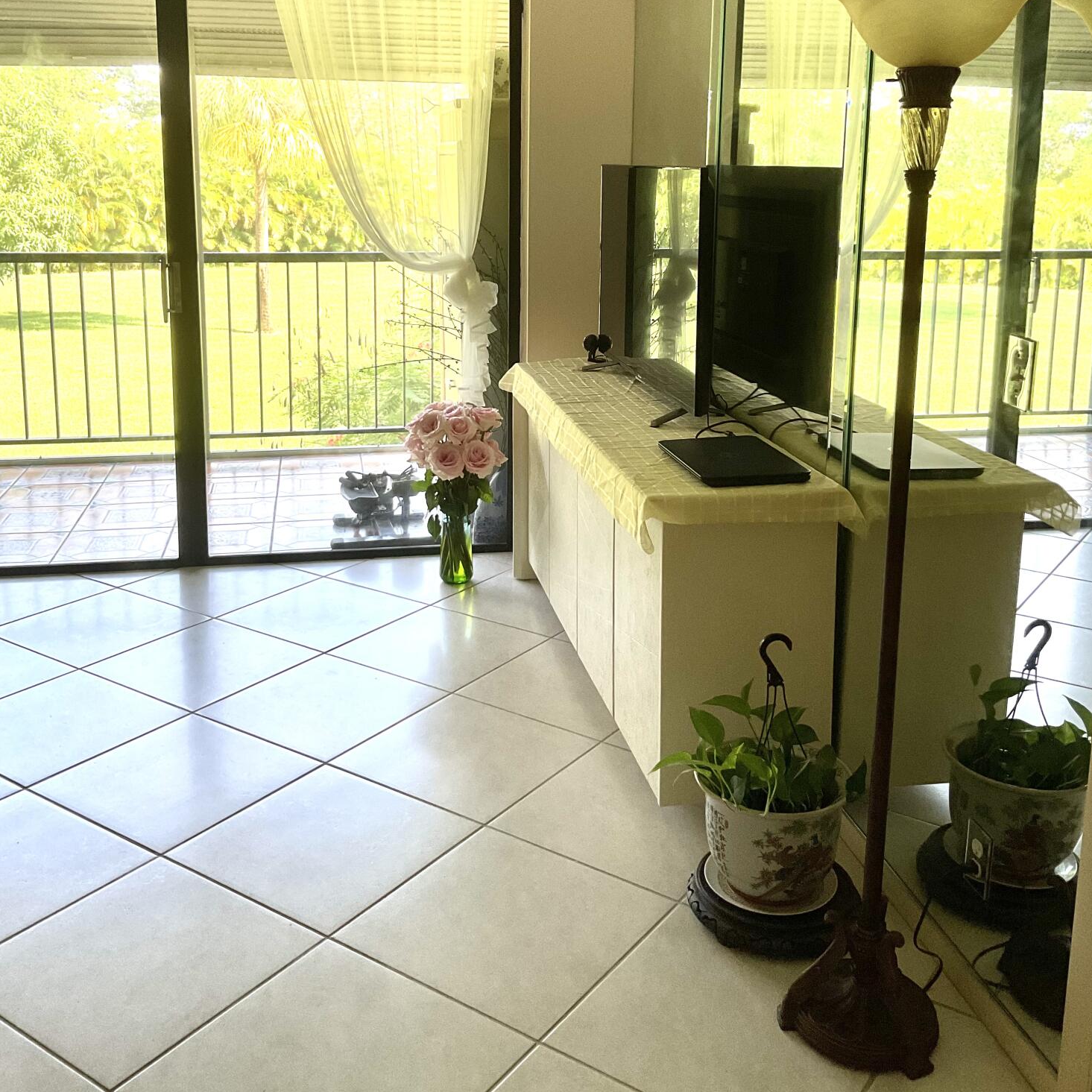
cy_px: 372
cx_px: 546
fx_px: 1249
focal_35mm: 35
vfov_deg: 46.5
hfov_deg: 47.2
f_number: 1.8
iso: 64
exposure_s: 1/100
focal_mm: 3
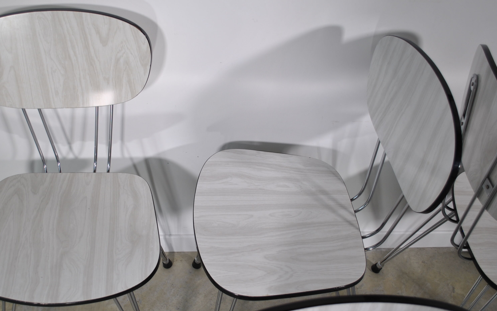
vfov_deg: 32.0
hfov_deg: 48.9
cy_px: 167
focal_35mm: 40
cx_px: 190
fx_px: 542
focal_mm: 20
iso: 100
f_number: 4
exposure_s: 1/20
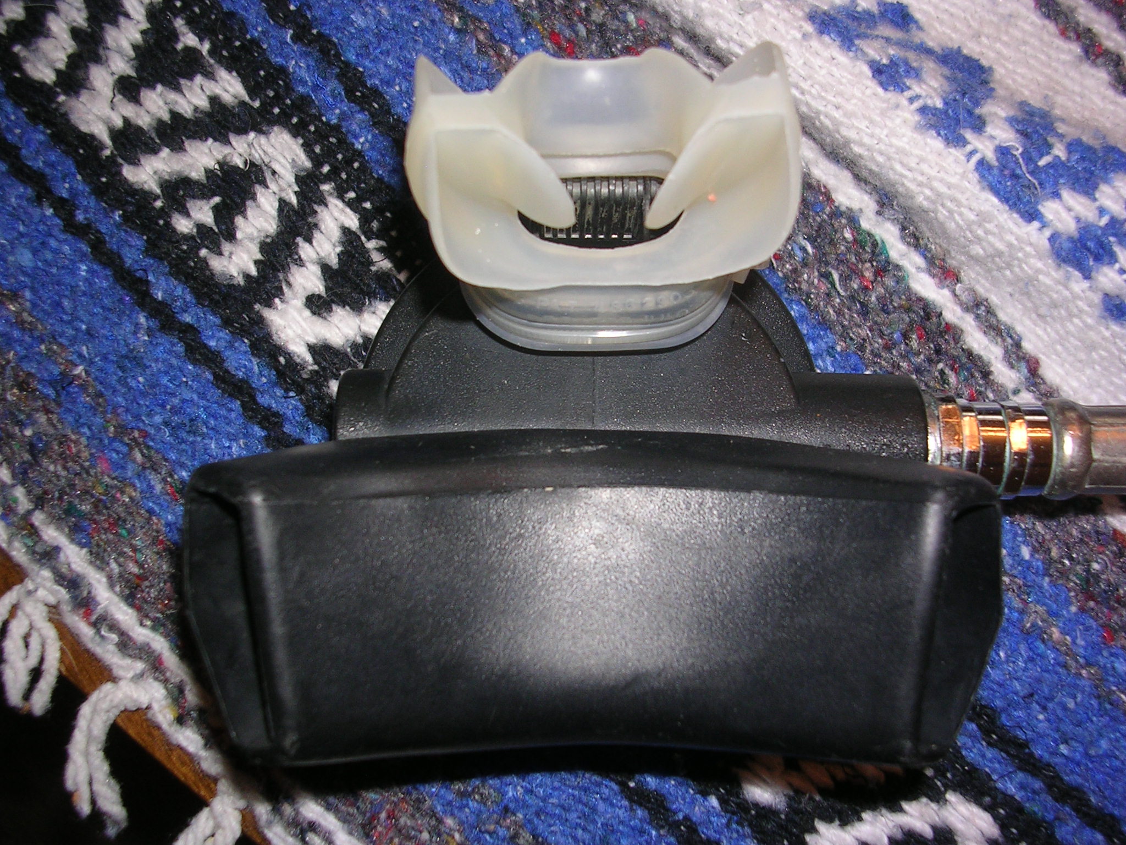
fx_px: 1334
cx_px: 563
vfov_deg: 35.1
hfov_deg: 45.8
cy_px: 422
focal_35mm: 41
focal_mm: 6.2
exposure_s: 1/60.1
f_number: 2.9
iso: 50
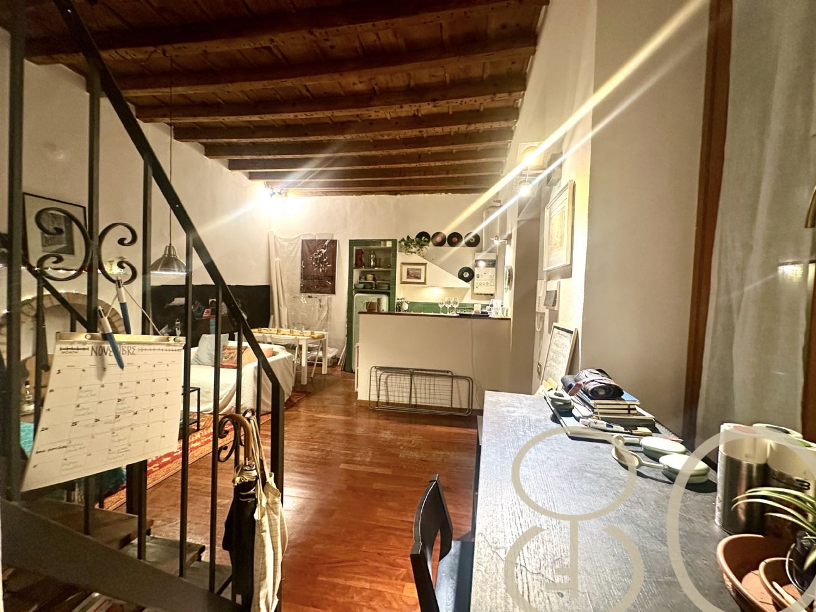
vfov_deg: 85.7
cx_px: 408
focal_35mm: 14
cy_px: 306
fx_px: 330
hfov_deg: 102.1
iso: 640
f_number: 2.2
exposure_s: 1/50
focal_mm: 2.22
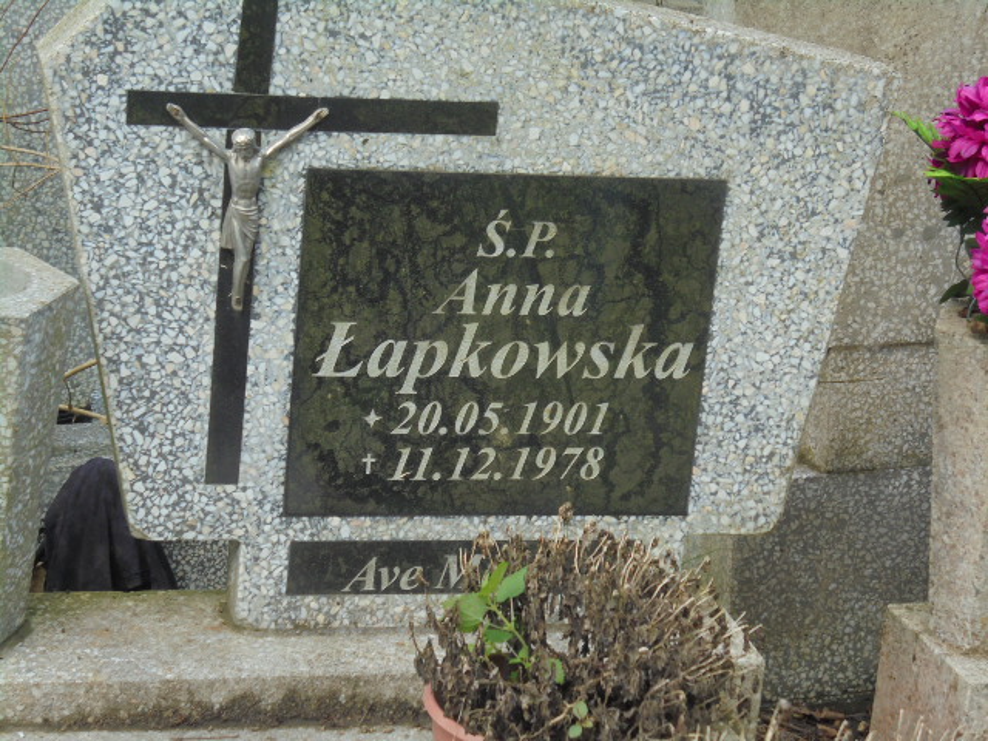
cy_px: 370
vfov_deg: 15.7
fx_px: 2683
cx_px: 494
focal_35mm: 94
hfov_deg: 20.9
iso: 100
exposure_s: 1/80
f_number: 4.7
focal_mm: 16.9
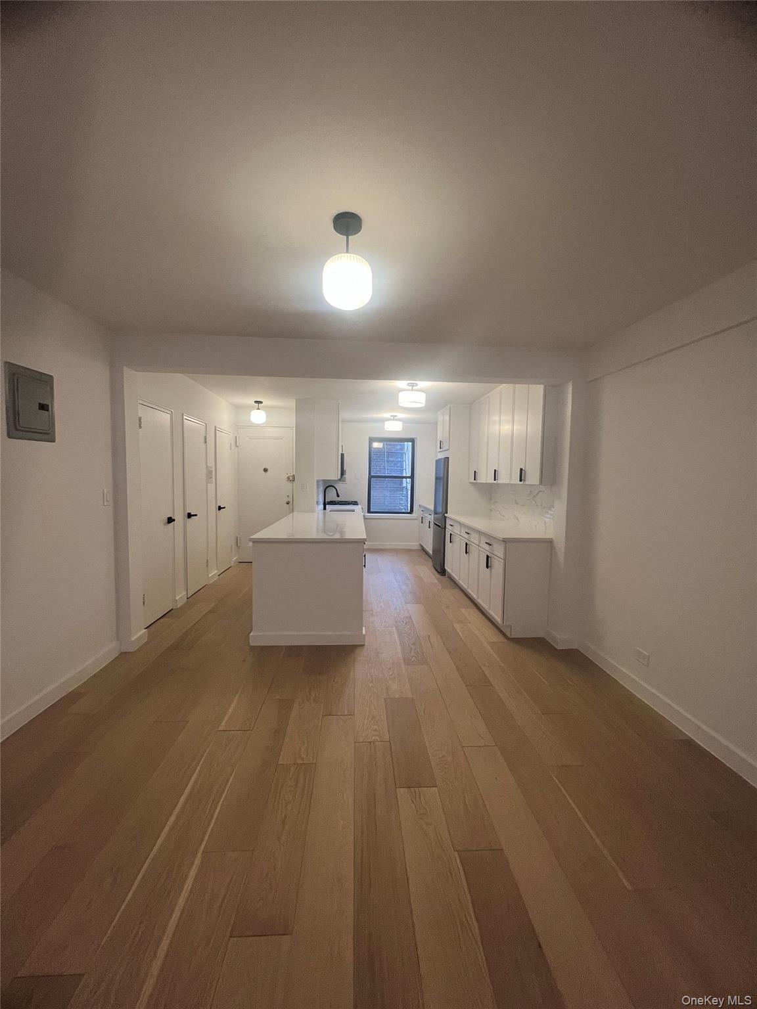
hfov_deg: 89.9
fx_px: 379
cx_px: 378
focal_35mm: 13
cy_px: 504
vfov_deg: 106.2
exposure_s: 1/120
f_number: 1.8
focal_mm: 1.57
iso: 160
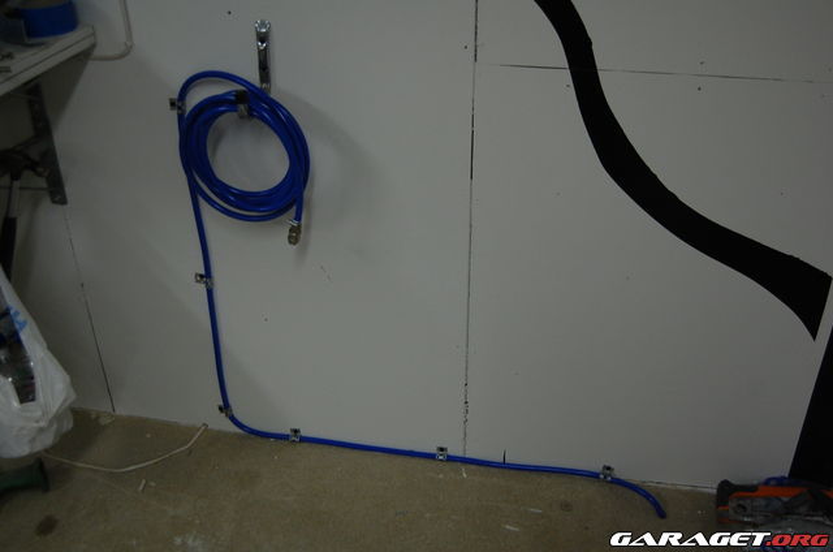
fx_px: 831
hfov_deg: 53.2
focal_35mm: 36
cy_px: 276
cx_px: 416
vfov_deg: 36.7
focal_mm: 24
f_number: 4
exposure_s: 1/30
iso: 720
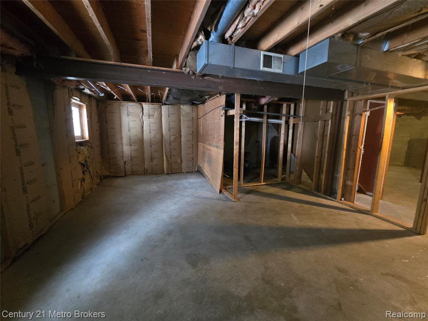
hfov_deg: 106.2
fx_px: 161
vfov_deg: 89.9
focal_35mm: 13
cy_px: 160
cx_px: 214
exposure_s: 1/24
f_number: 2.2
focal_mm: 2.2
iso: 1250
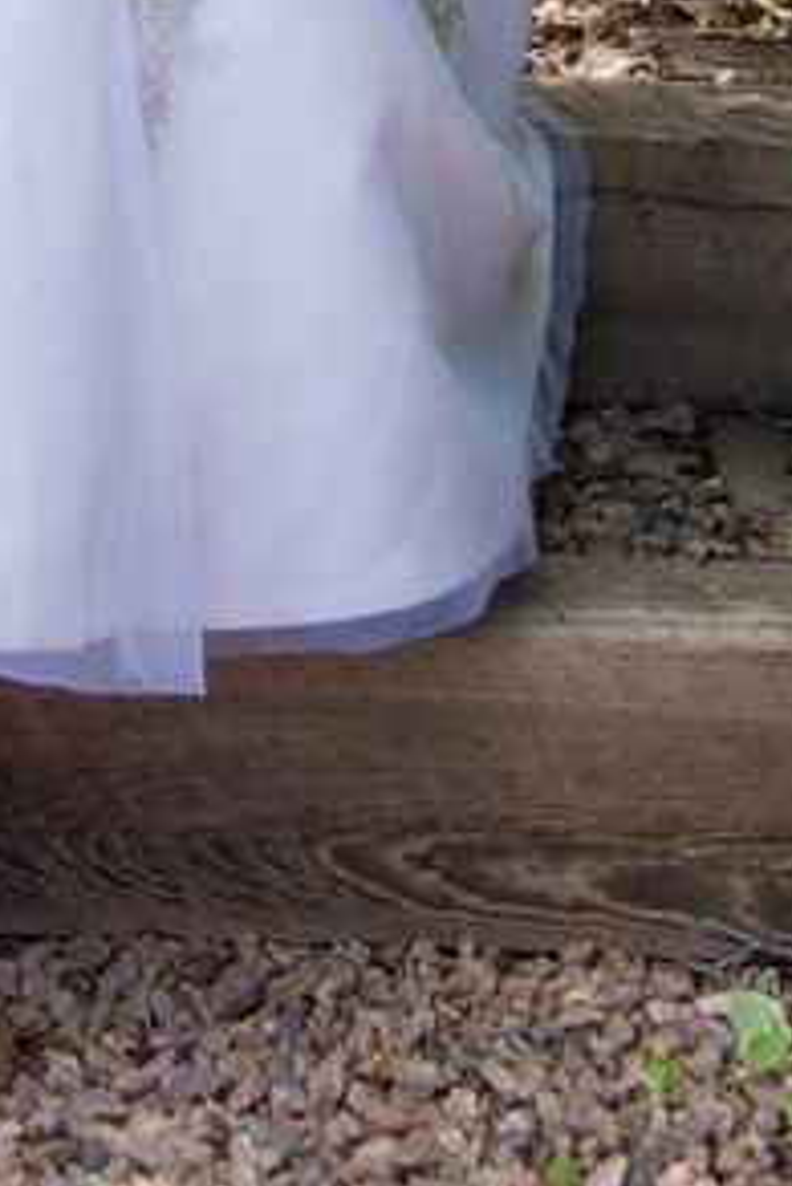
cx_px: -83
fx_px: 6097
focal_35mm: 185
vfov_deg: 10.3
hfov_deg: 7.4
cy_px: -1084
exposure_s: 1/160
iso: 400
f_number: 6.3
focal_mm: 45
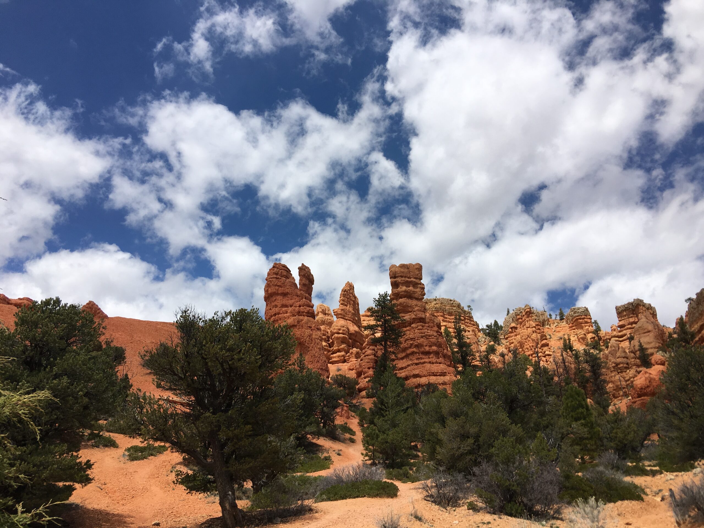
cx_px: 352
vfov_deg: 48.2
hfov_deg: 61.7
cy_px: 264
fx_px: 590
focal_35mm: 29
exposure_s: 1/2849
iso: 25
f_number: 2.2
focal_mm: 4.15
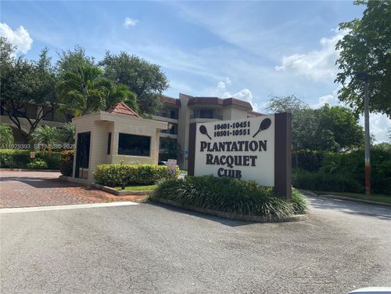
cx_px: 196
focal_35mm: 26
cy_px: 147
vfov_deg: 53.1
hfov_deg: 67.3
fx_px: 294
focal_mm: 4.25
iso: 32
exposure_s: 1/4115
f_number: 1.8
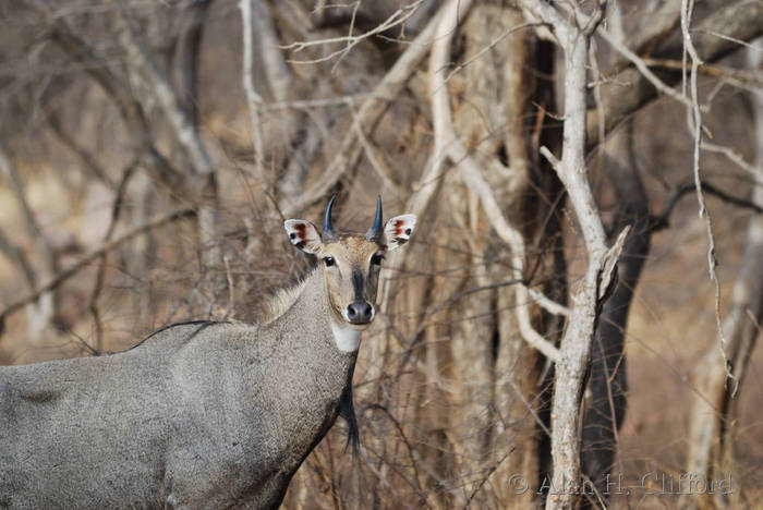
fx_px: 12727
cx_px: 382
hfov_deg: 3.4
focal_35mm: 600
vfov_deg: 2.3
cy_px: 255
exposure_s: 1/400
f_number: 5.6
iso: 400
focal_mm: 400
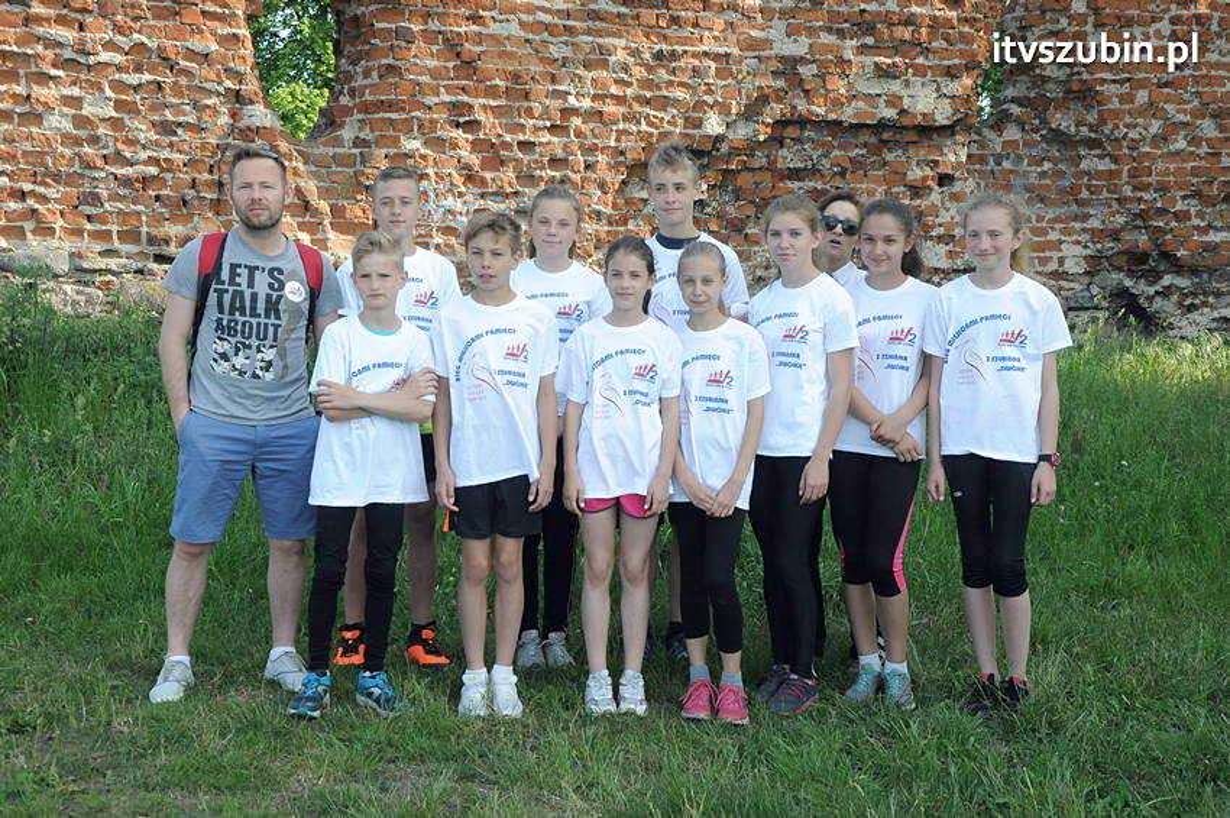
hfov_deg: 37.9
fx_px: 1792
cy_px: 409
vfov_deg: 25.7
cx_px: 615
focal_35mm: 52
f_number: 9
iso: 800
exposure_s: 1/320
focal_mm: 35
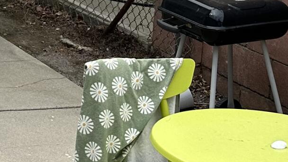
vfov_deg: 9.2
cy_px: -67
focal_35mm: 129
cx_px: -229
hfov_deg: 14.6
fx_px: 985
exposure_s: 1/2353
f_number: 1.78
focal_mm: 6.86
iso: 80
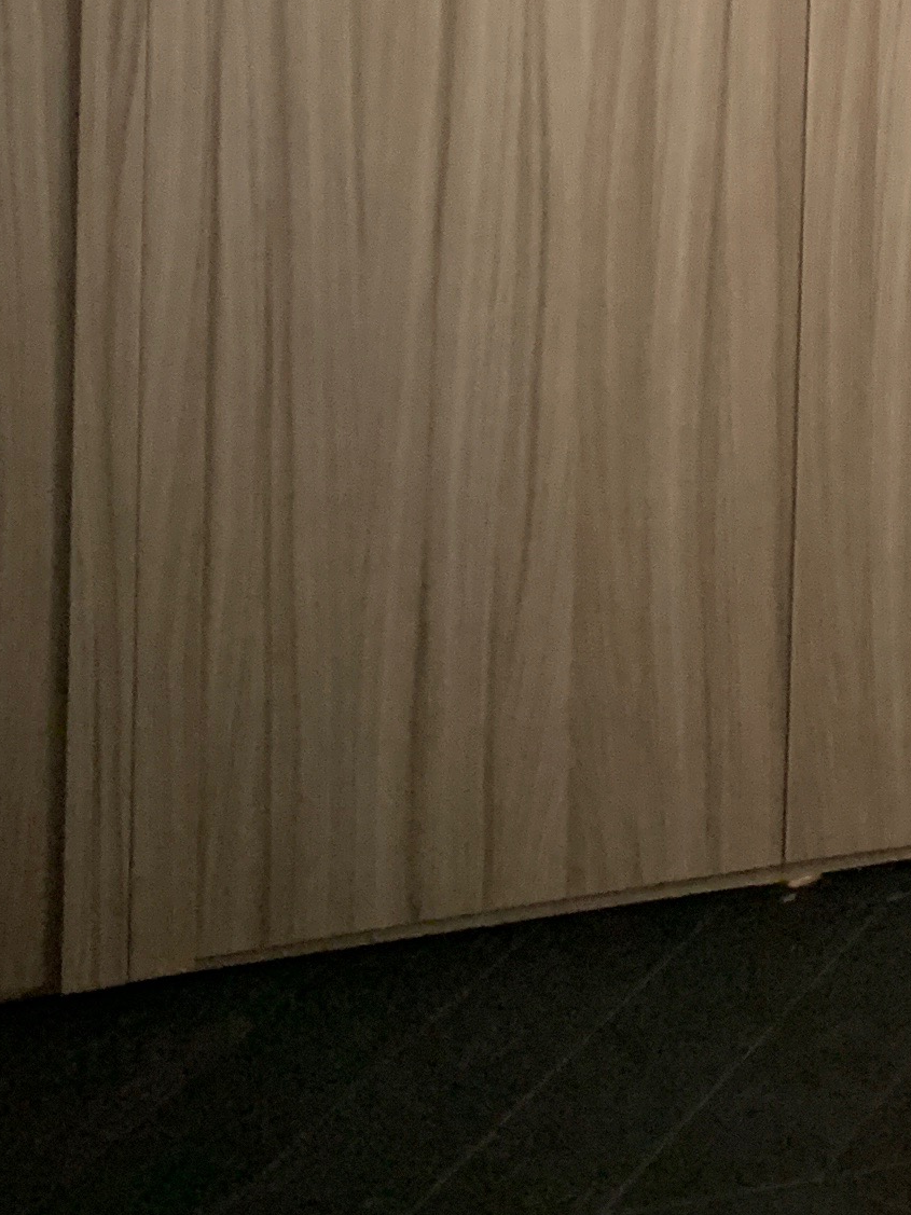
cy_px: -629
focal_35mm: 93
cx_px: 861
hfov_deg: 15.7
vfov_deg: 18.6
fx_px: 3264
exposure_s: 1/49
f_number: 1.8
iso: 400
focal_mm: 4.25
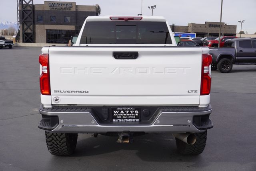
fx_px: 288
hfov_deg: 47.9
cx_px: 128
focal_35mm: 40
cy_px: 86
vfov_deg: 33.1
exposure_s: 1/125
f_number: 9
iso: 100
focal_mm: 27
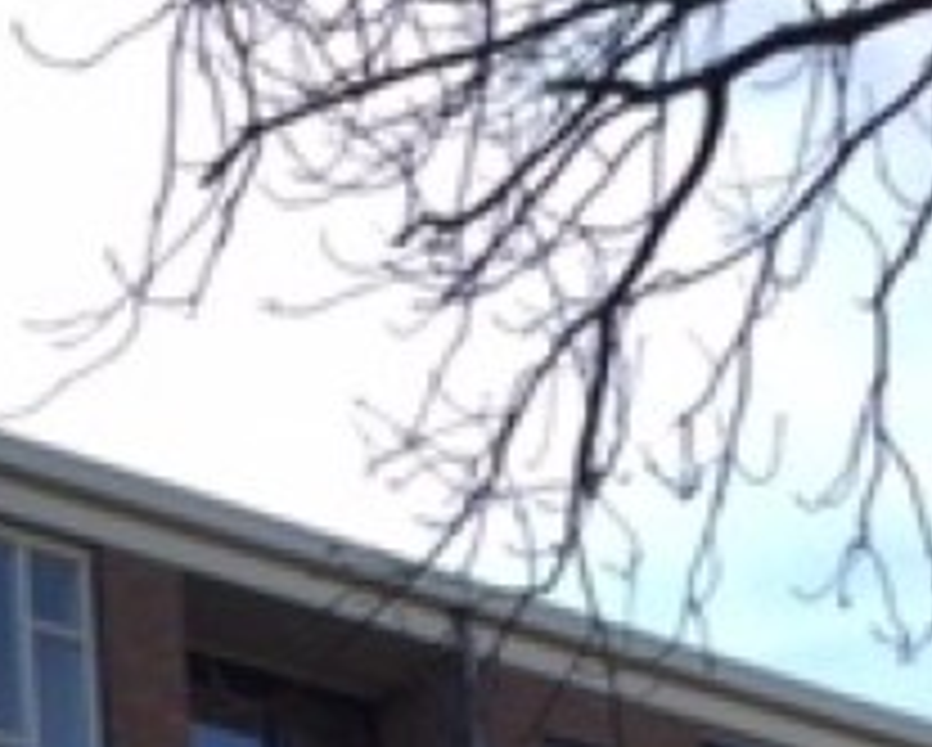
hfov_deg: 13.6
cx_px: 113
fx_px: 3865
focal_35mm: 140
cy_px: 1552
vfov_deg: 10.1
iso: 32
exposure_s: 1/682
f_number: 2.2
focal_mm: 4.15
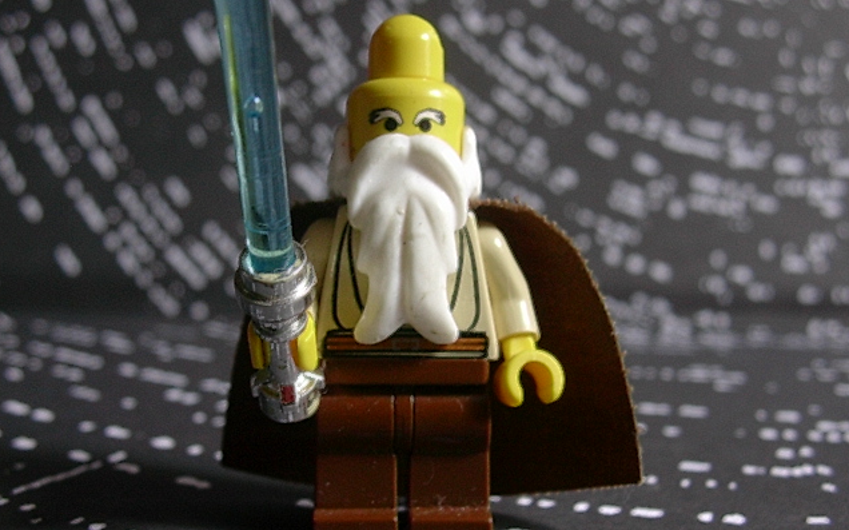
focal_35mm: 48
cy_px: 256
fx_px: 1110
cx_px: 423
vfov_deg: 26.8
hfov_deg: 41.8
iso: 70
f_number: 2.9
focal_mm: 6.7
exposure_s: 1/17.9
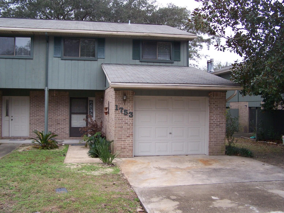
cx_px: 142
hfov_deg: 49.0
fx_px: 312
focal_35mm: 38
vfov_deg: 37.7
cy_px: 106
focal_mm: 6.3
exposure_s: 1/320
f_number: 2.8
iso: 80
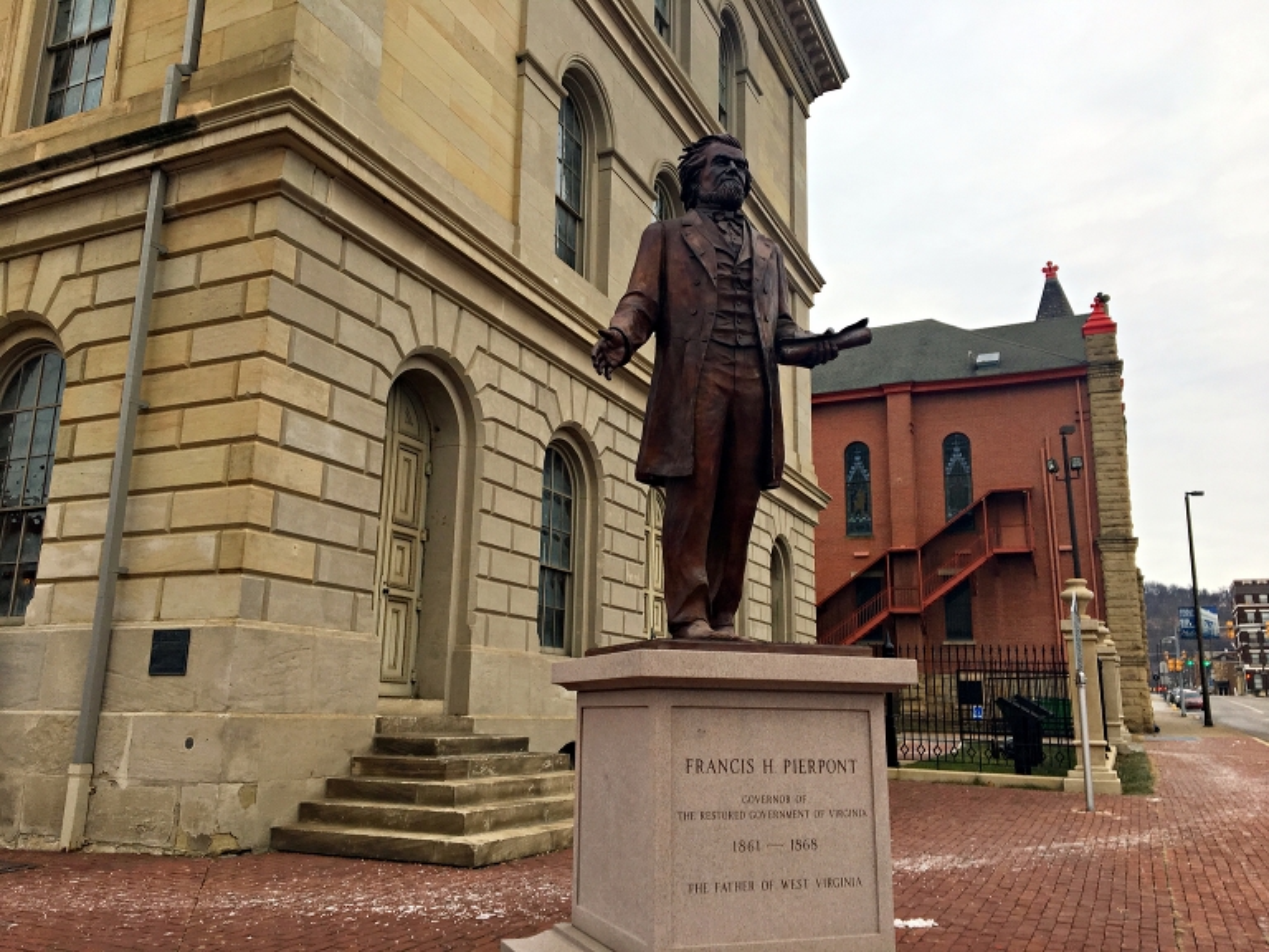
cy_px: 476
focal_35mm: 29
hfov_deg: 61.7
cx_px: 634
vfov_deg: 48.2
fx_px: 1063
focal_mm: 4.15
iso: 25
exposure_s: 1/139
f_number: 2.2
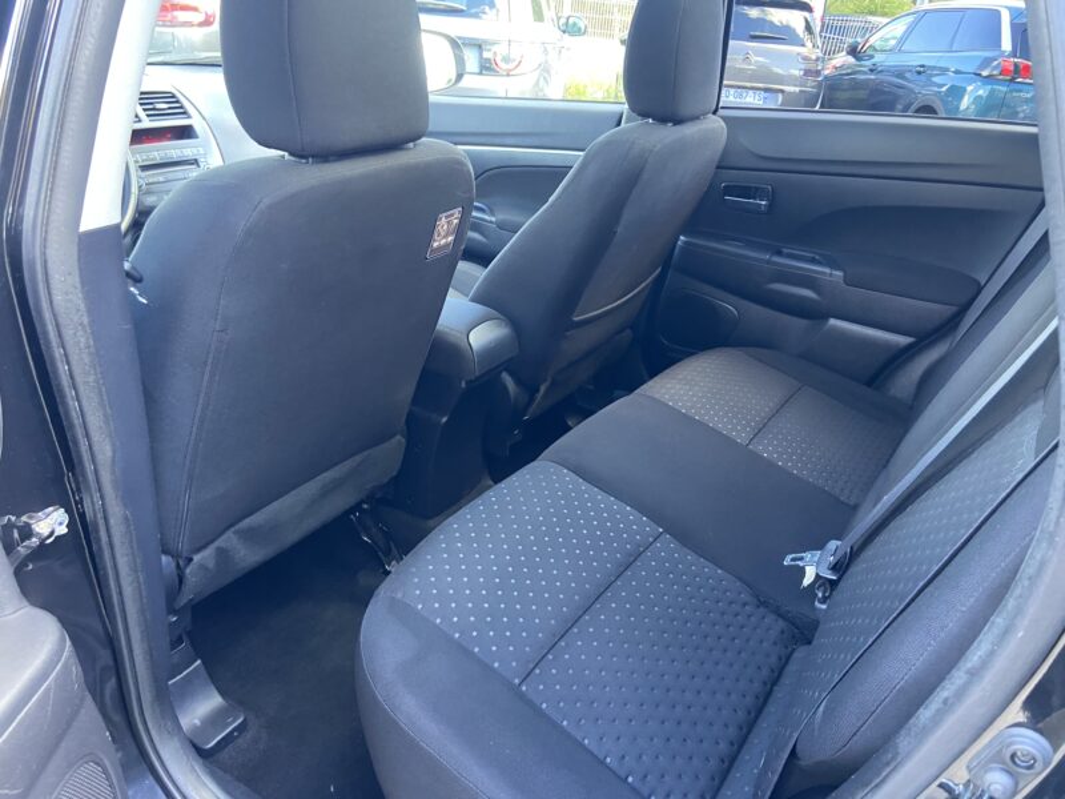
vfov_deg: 53.1
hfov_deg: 67.3
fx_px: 800
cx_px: 532
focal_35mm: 26
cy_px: 400
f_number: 1.8
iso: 320
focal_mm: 4.25
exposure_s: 1/60
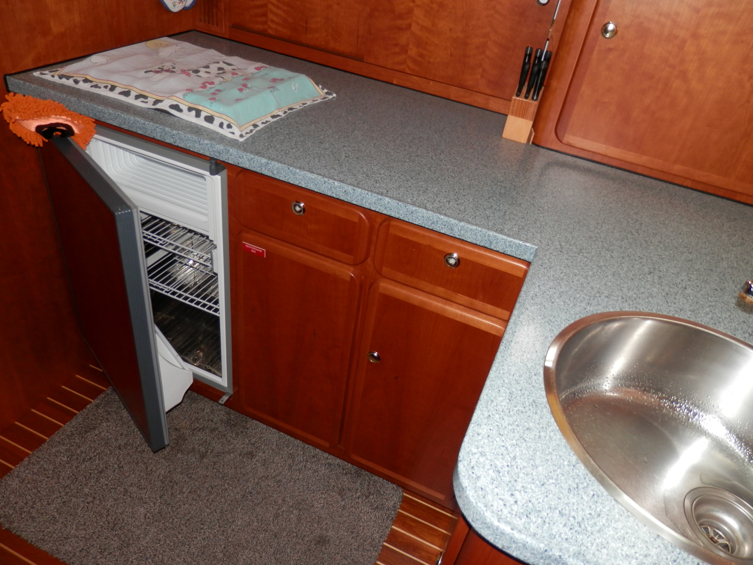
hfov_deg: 69.4
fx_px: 544
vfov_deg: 54.9
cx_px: 376
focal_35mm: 25
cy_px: 282
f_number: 3
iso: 100
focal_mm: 4.5
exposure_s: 1/30
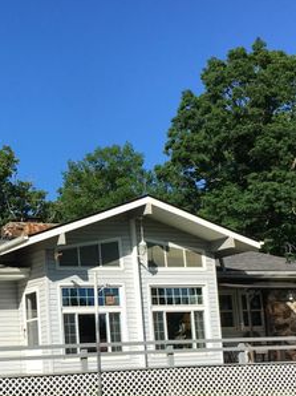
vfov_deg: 29.6
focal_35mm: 65
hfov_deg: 22.1
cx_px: 33
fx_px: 742
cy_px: 264
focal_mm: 4.15
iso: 25
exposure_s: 1/1672
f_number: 2.2
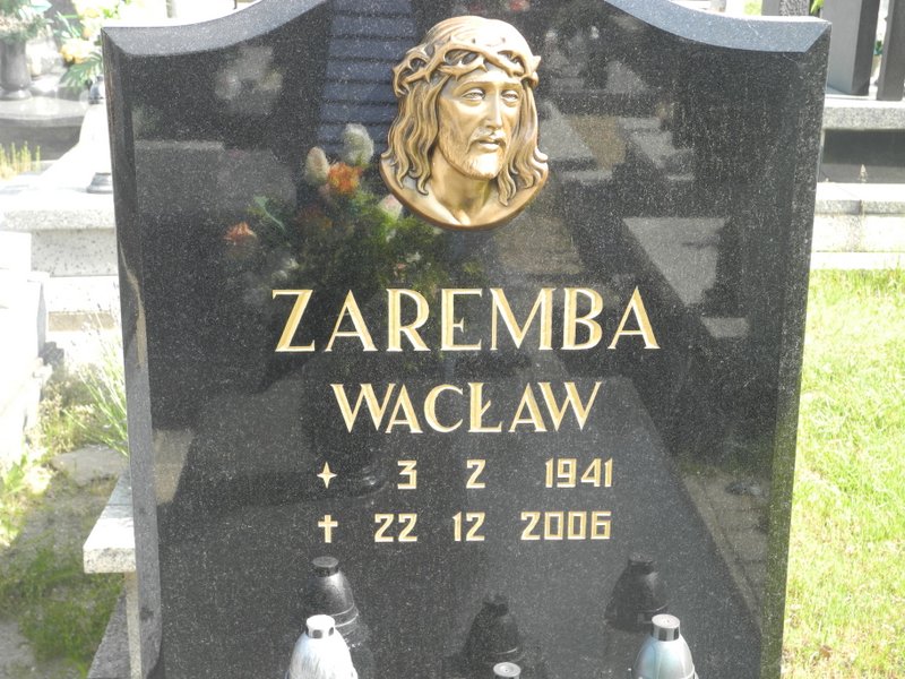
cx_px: 452
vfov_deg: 24.0
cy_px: 340
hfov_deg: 31.7
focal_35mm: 61
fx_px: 1595
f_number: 3.5
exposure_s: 1/125
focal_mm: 13
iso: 100
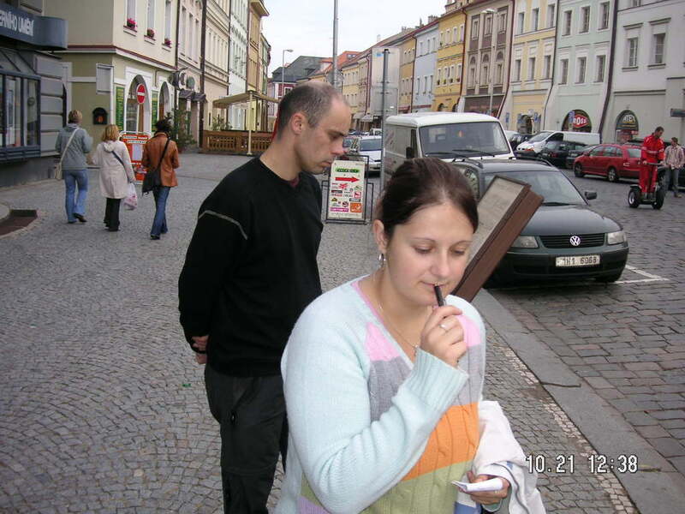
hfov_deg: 50.1
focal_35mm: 37
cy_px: 257
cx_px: 342
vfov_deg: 38.7
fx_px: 732
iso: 50
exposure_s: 1/350
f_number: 2.8
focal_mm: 6.1
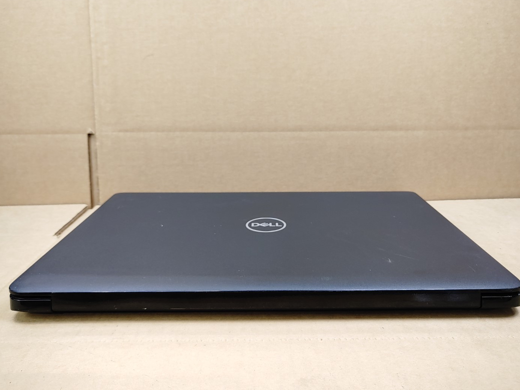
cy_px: 192
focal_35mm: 27
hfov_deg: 65.3
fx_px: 406
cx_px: 264
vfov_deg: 51.3
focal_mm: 4.36
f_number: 1.8
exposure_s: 1/120
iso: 50
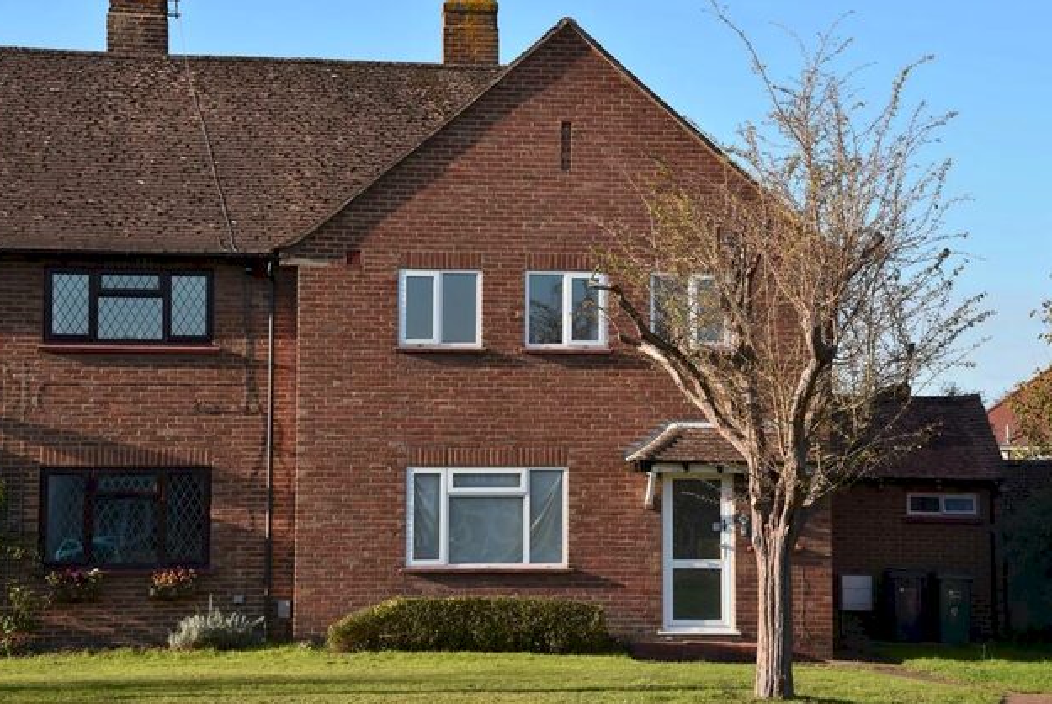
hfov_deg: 24.2
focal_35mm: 84
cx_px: 539
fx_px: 2457
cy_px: 350
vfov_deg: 16.3
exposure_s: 1/250
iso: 280
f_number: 8
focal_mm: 75
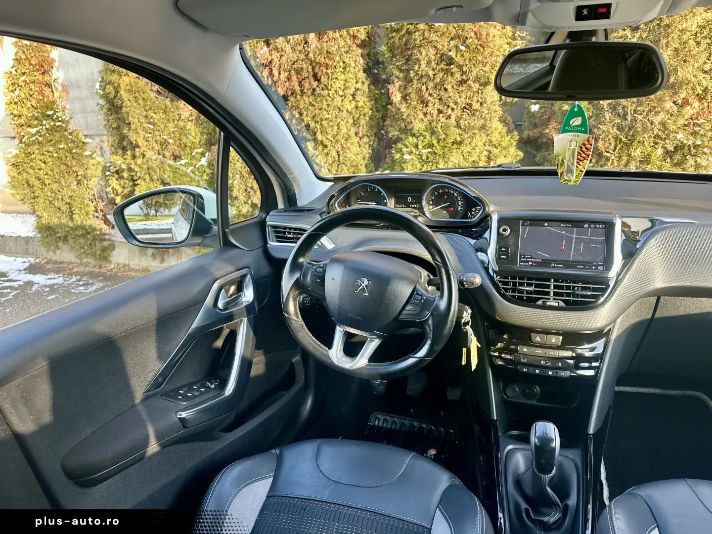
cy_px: 267
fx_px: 494
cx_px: 356
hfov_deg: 71.6
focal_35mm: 24
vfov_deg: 56.8
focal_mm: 6.86
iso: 80
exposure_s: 1/121
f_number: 1.78
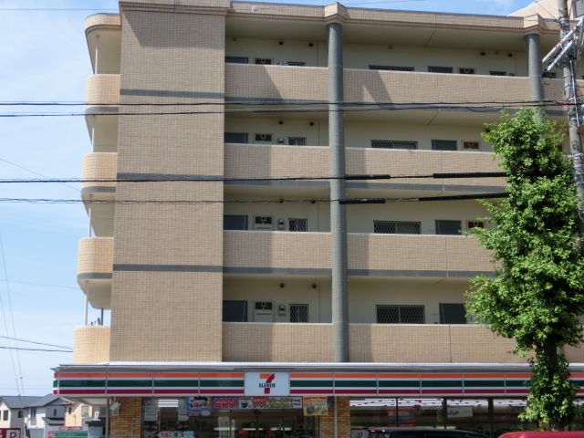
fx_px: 844
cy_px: 219
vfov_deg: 29.1
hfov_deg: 38.2
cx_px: 292
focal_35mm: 50
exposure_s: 1/500
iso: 80
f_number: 4.3
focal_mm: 9.16
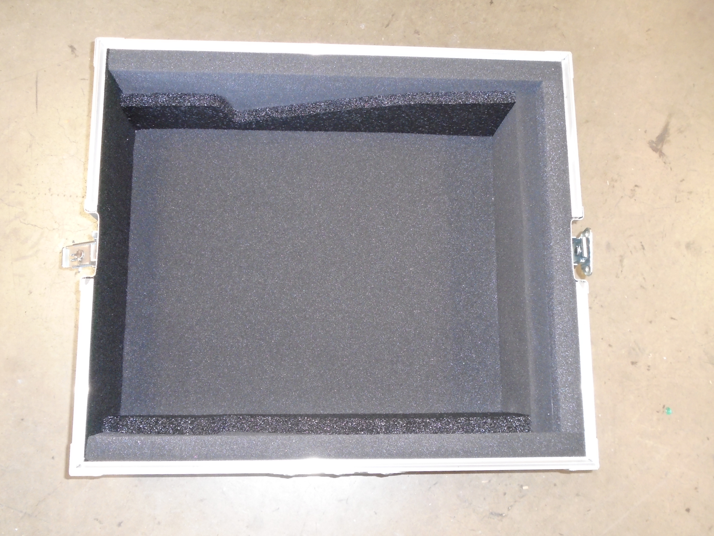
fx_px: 743
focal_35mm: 36
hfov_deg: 51.4
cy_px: 268
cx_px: 357
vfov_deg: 39.7
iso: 400
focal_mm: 6.4
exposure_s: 1/40
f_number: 3.8
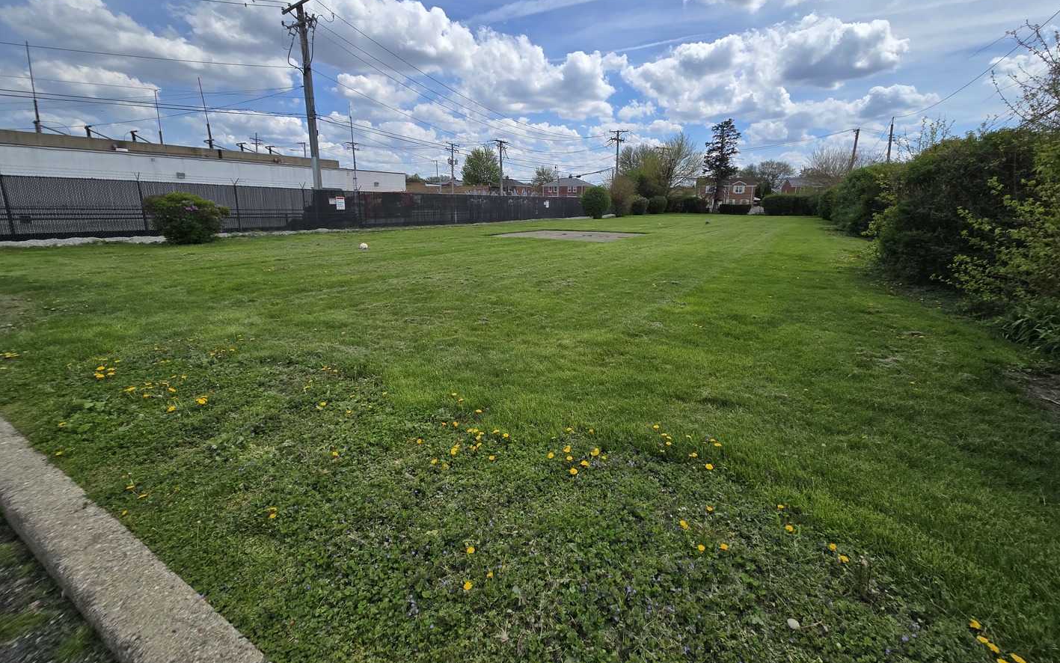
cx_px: 538
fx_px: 404
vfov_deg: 78.4
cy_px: 299
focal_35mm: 14
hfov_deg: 105.3
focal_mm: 2.2
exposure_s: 1/3100
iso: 50
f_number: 2.2
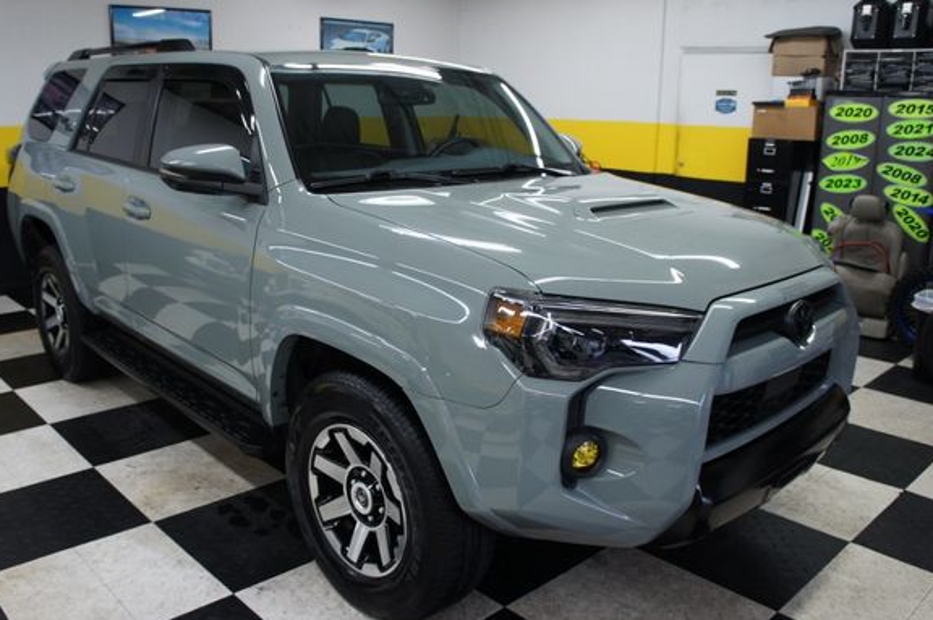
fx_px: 777
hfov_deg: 61.9
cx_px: 431
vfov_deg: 43.5
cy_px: 306
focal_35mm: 30
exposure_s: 1/30
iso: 200
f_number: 3.5
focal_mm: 18
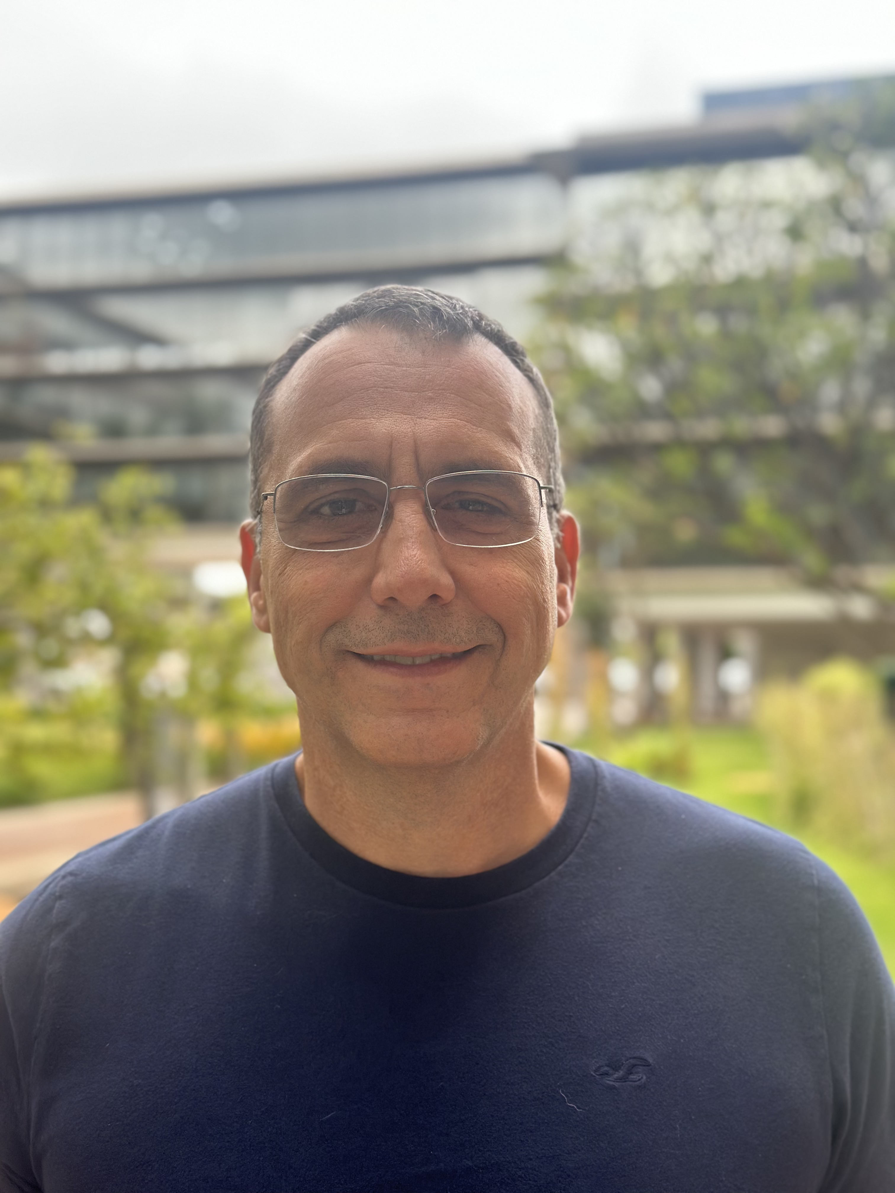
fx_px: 1655
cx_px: 448
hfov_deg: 30.3
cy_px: 596
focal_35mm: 48
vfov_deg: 39.7
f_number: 1.78
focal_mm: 6.86
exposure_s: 1/170
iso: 100
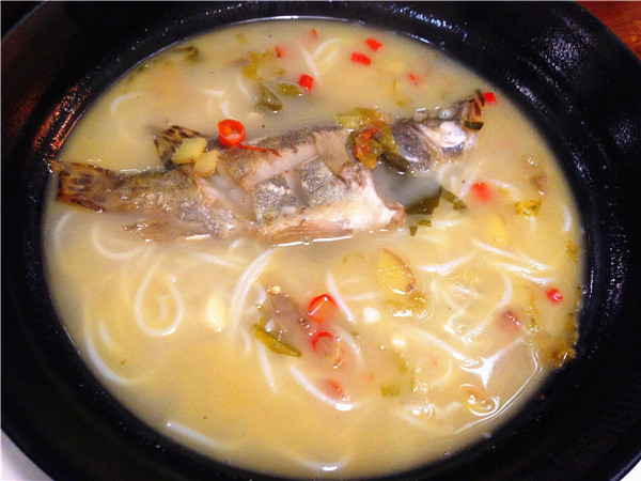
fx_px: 611
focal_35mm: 33
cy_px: 240
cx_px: 320
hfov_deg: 55.4
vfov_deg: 42.9
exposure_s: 1/20
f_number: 2.4
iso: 200
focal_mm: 4.12
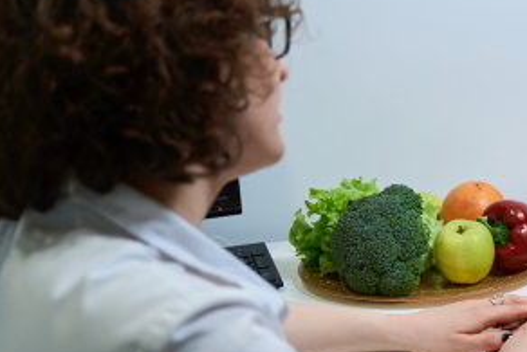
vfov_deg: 14.2
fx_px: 1408
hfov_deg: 20.4
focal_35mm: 96
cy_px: 139
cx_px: 552
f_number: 2.8
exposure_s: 1/250
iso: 500
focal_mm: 42.5
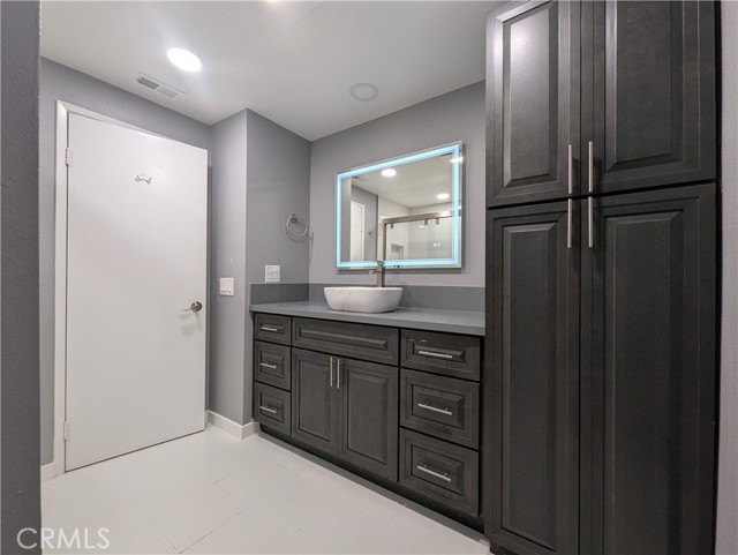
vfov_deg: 90.0
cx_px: 369
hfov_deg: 106.1
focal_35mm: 13
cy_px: 278
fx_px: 277
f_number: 2.2
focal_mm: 1.95
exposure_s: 1/24
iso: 47
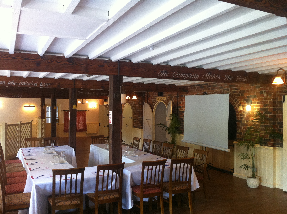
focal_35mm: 35
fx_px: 290
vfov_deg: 40.6
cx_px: 144
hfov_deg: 52.7
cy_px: 107
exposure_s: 1/15
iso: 160
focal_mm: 3.85
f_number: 2.8
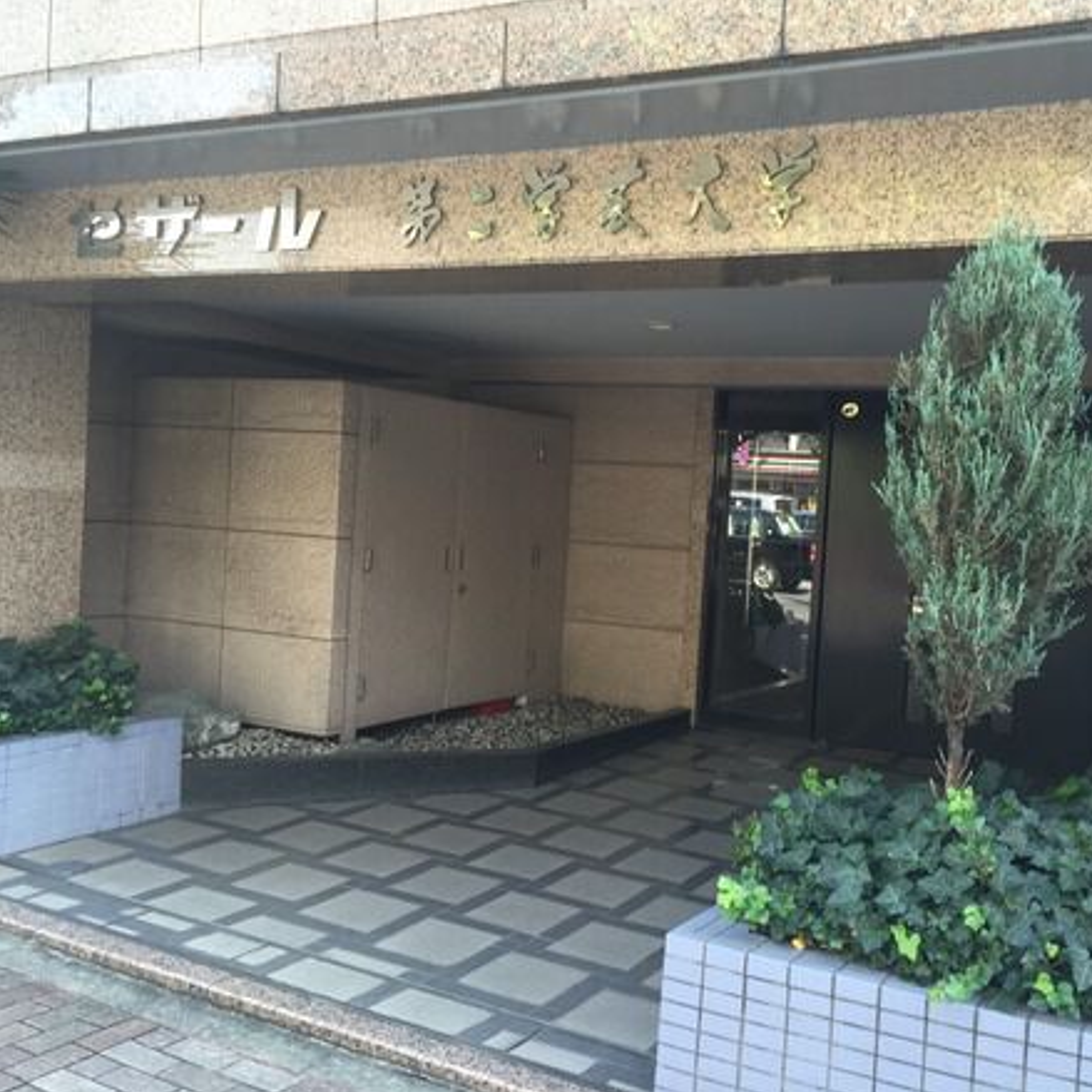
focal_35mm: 35
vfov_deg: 47.2
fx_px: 1249
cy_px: 552
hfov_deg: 46.9
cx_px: 659
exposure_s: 1/60
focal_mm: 4.15
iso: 32
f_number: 2.2
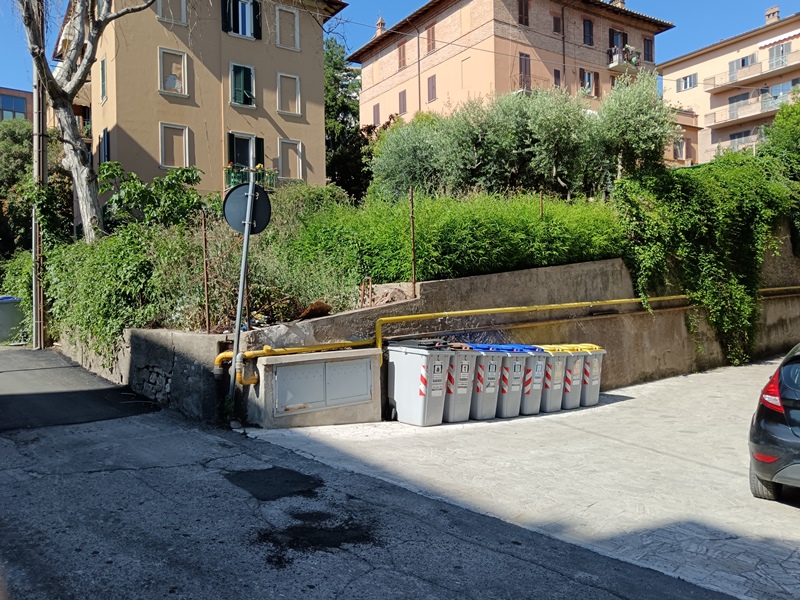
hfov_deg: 65.3
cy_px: 300
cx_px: 400
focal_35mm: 27
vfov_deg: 51.4
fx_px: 624
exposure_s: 1/900
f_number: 1.9
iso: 152
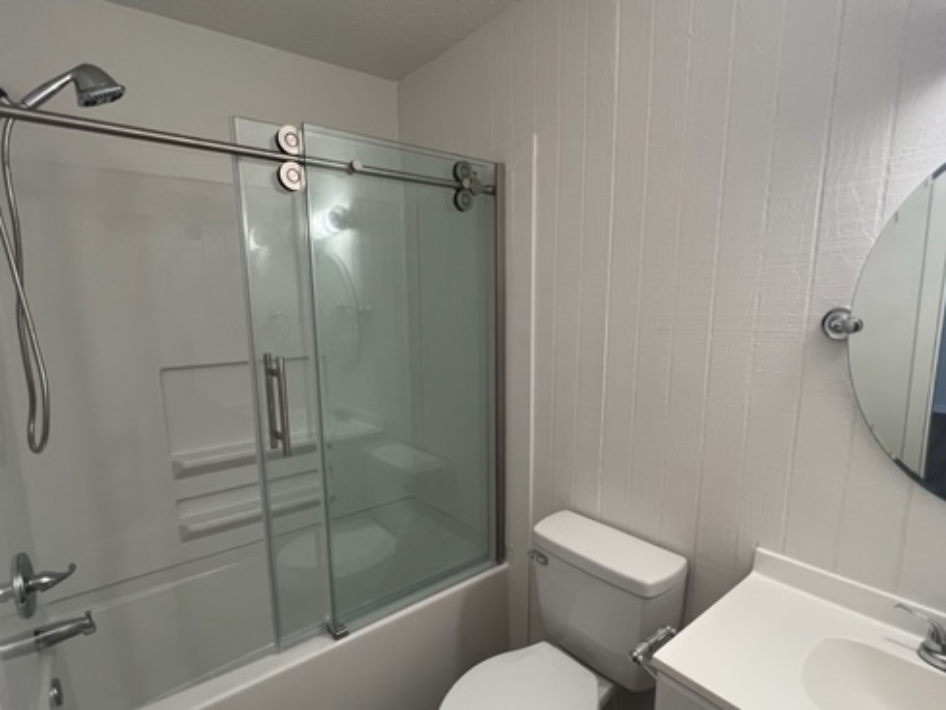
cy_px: 387
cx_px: 457
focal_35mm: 17
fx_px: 465
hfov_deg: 91.0
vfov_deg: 74.6
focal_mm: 1.57
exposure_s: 1/60
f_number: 1.8
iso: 200
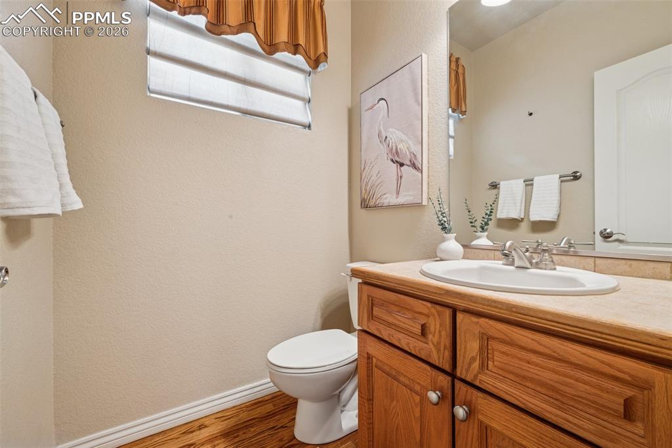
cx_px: 336
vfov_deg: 77.3
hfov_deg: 100.4
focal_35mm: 15
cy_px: 224
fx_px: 280
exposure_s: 1/1.25
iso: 100
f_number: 11
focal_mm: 15
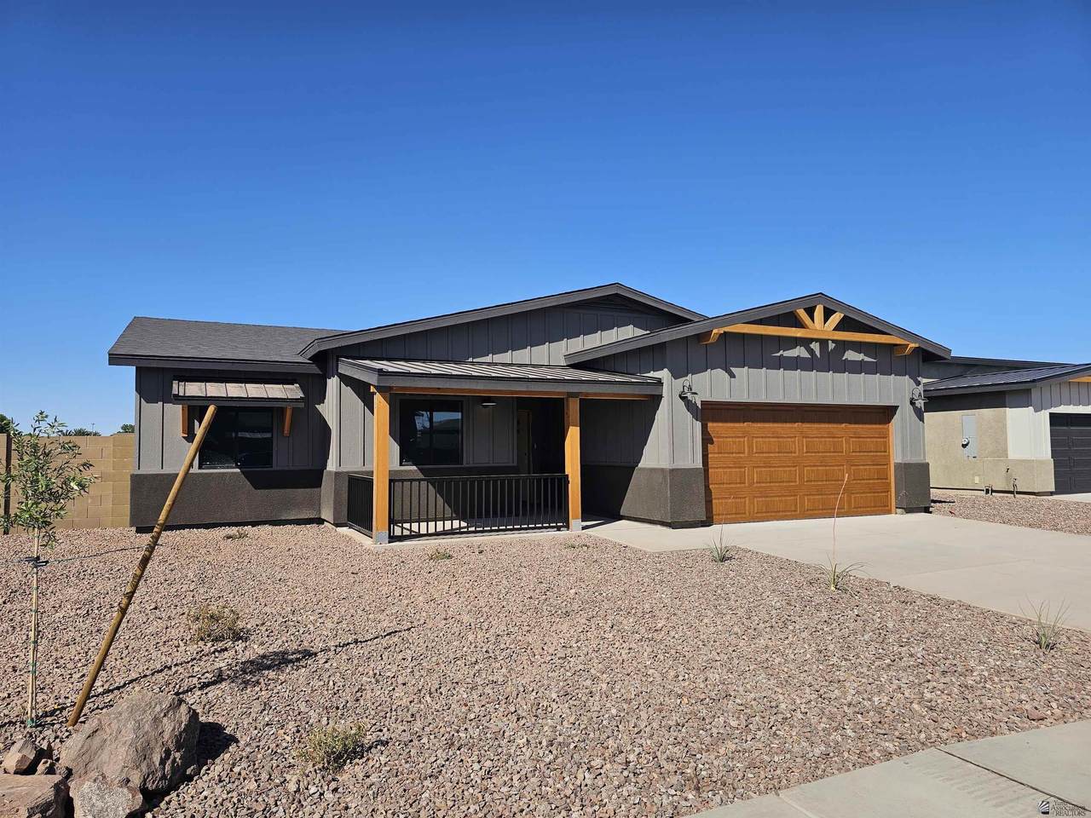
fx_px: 725
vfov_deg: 58.9
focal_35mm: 23
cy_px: 409
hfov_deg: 73.9
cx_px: 546
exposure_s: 1/1111
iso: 10
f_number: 1.7
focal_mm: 6.3
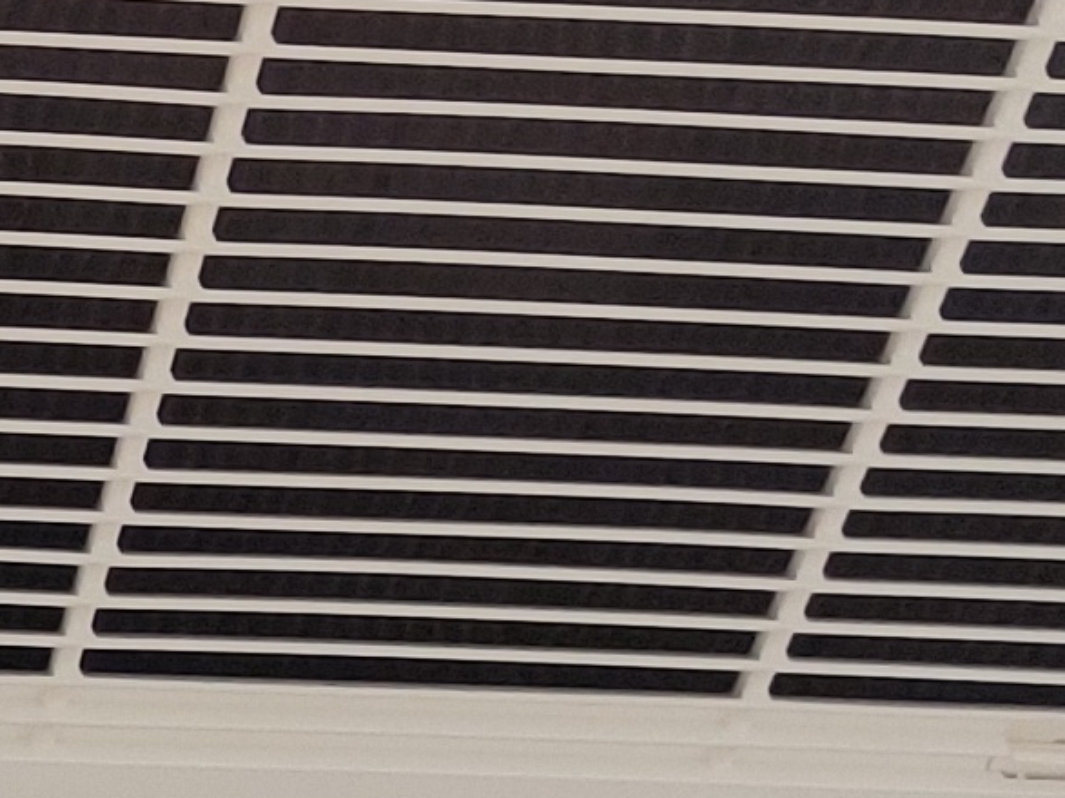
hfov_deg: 10.2
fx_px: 5660
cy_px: 1021
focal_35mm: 184
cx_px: -851
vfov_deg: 8.0
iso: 1000
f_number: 1.65
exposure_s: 1/100
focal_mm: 4.75
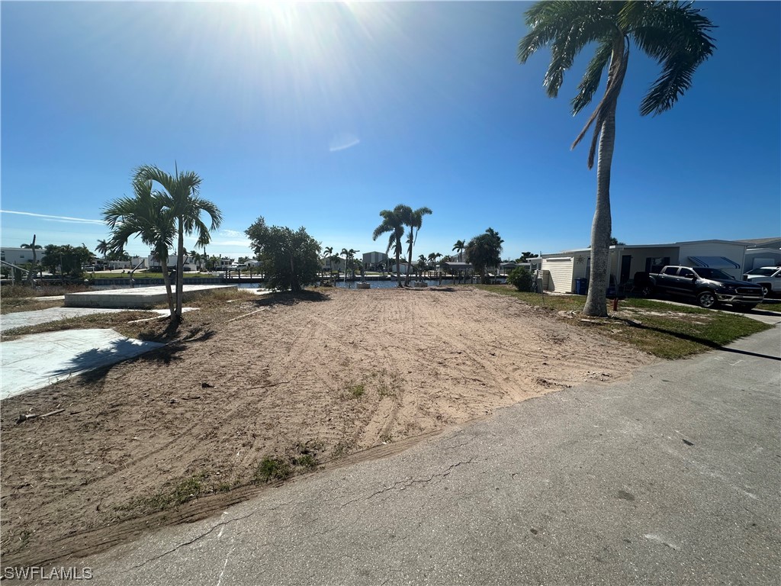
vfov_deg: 85.7
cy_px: 293
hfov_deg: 102.1
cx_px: 390
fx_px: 316
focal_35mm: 14
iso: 50
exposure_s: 1/4132
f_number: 2.2
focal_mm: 2.22
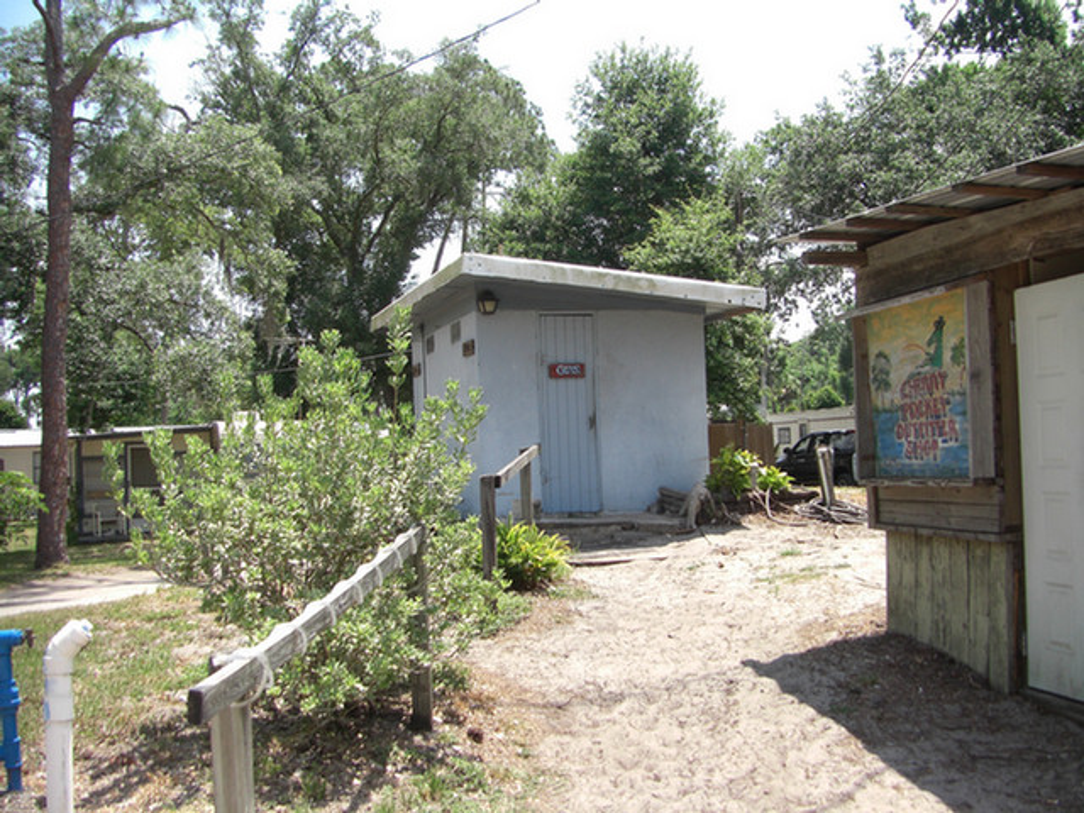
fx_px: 1190
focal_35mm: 38
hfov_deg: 49.0
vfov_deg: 37.7
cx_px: 542
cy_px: 406
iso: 64
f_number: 3.4
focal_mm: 6.3
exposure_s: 1/320
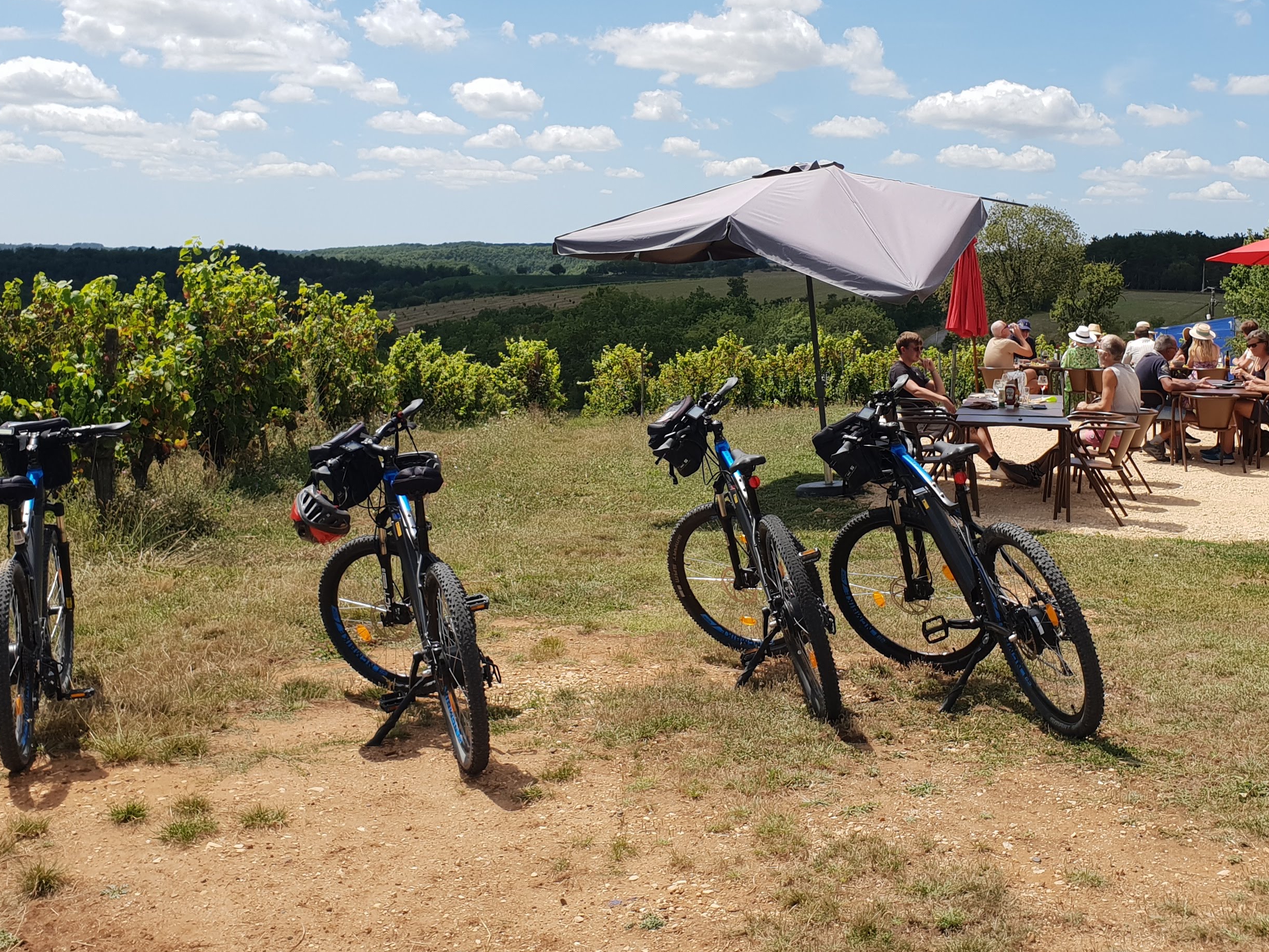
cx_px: 695
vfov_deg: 33.4
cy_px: 343
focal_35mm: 43
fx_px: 1576
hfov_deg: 43.8
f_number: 2.4
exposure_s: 1/1590
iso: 50
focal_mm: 4.3
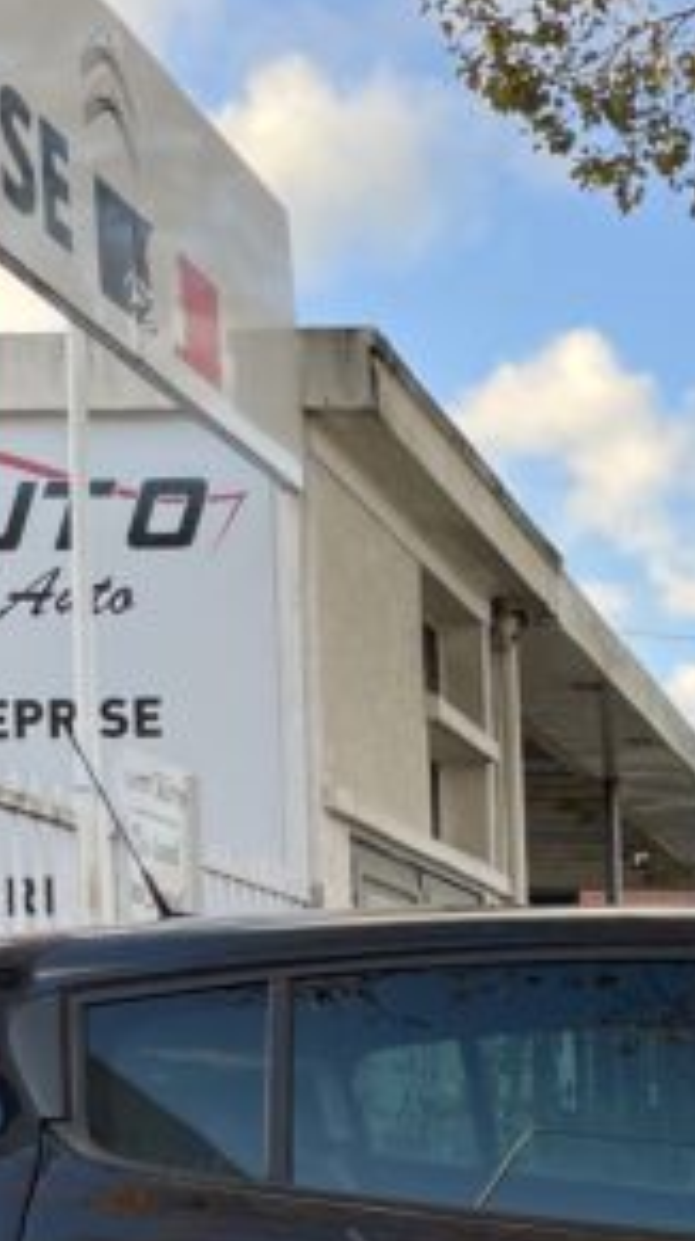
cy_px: 1232
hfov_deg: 14.6
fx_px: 2564
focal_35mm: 78
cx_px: 976
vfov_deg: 25.9
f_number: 1.6
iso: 32
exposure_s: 1/355
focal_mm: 4.2
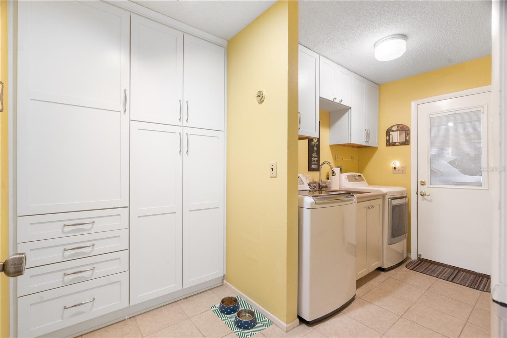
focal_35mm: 16
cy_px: 169
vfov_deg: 73.7
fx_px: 225
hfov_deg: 96.7
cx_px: 254
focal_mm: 16
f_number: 9
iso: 1000
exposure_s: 1/1.25
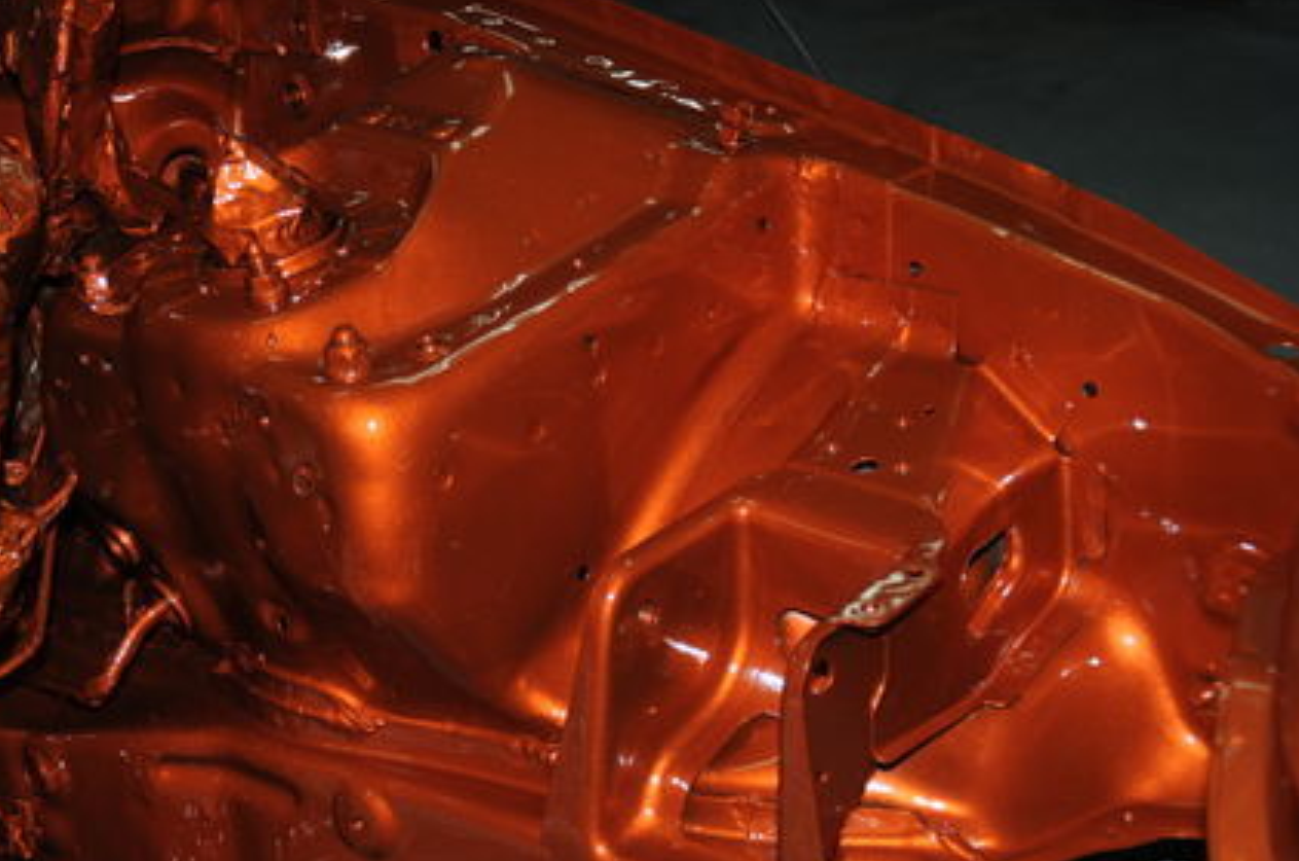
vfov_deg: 19.2
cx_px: 565
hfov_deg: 28.6
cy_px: 440
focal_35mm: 71
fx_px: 2548
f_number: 4
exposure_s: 1/60
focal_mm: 31
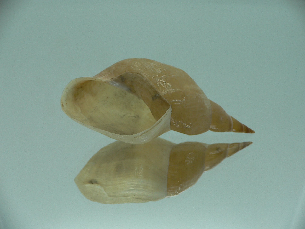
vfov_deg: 40.7
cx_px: 152
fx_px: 308
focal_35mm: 35
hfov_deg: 52.6
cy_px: 114
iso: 80
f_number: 2.8
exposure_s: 1/60
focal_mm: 4.6
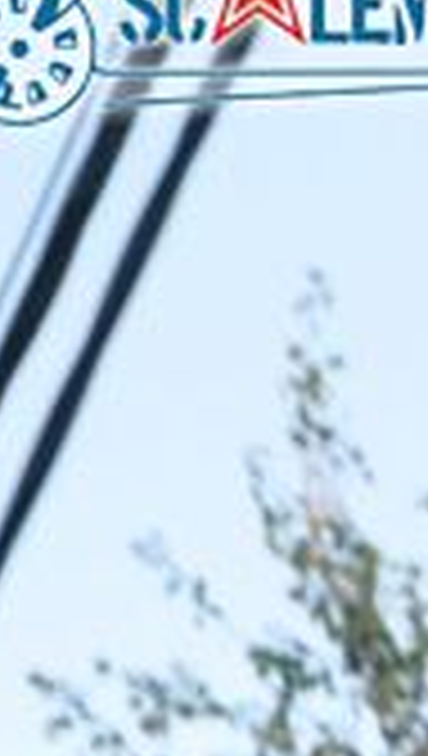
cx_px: 1789
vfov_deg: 6.9
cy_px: 2709
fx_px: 5285
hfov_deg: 4.3
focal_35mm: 263
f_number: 8
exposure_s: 1/30
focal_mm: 22
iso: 200
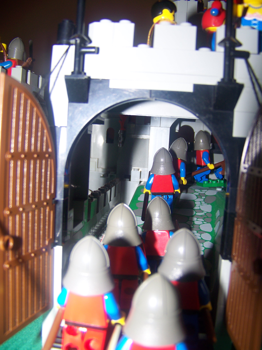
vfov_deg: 51.4
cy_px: 175
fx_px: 363
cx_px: 131
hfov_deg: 39.7
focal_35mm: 36
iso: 64
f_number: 2.8
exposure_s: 1/30
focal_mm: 5.85
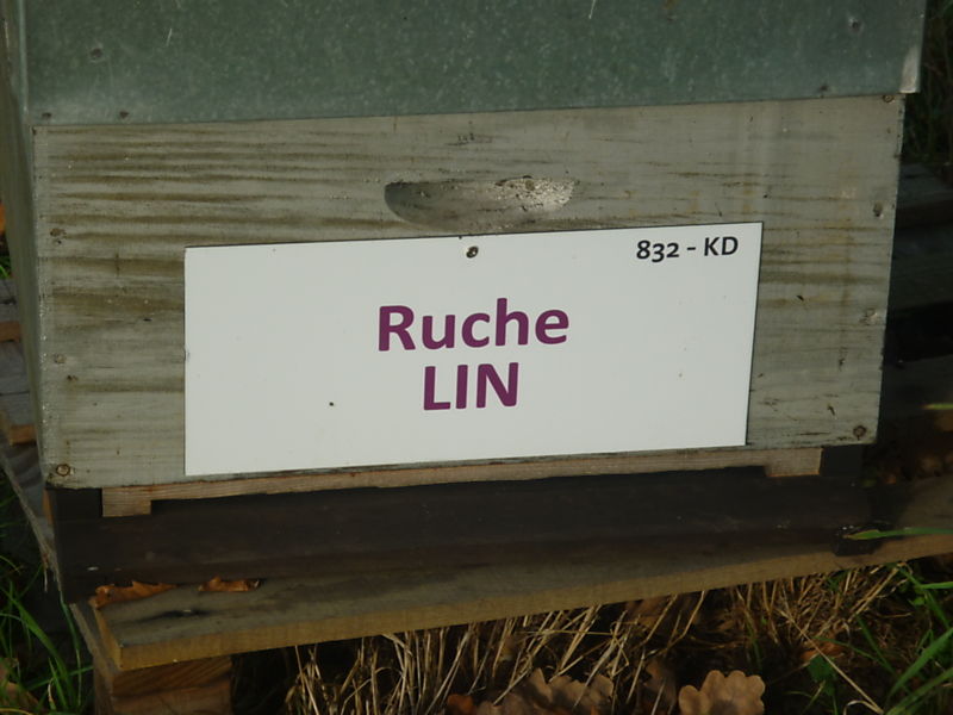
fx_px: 3634
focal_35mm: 132
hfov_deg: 14.9
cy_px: 358
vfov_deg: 11.2
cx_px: 476
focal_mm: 22
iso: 80
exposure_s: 1/200
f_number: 5.9
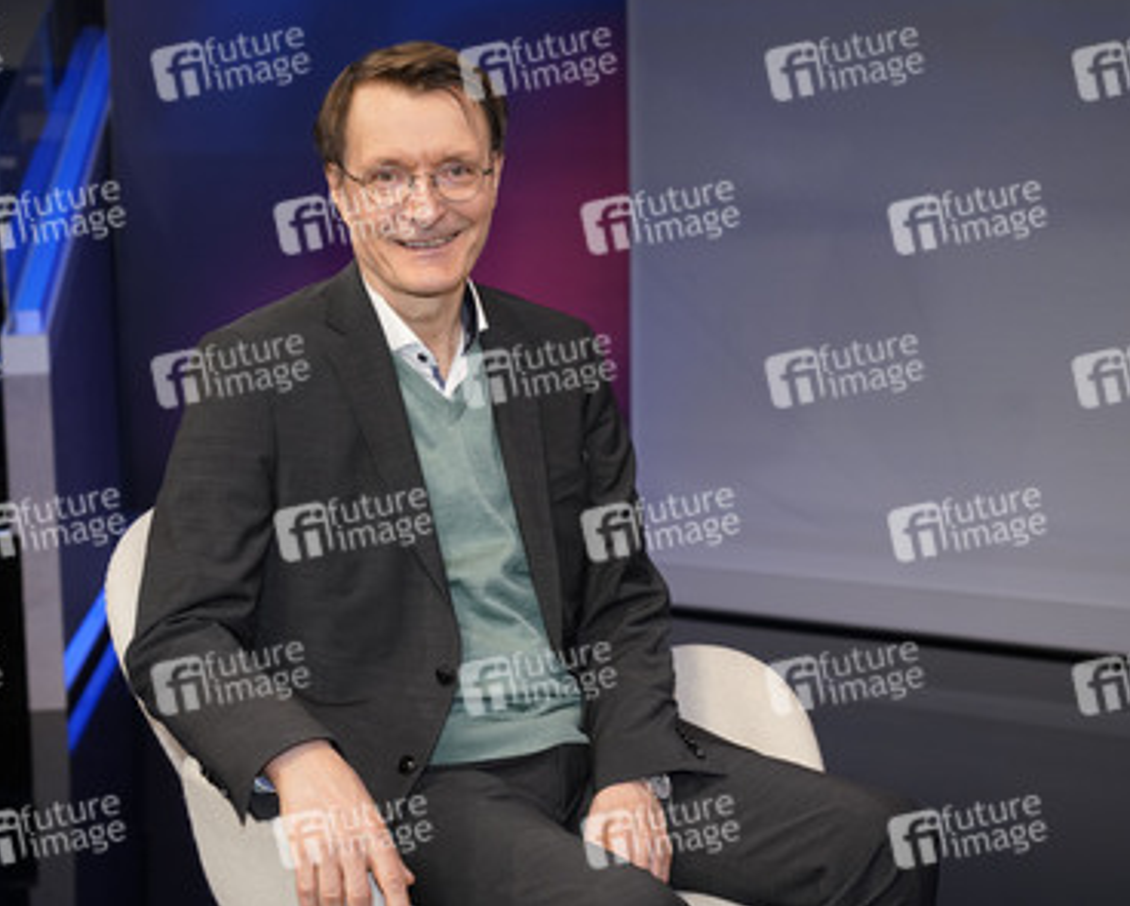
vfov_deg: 24.6
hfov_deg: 30.5
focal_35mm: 62
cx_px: 579
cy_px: 448
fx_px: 2075
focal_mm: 54
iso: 2000
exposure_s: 1/160
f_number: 5
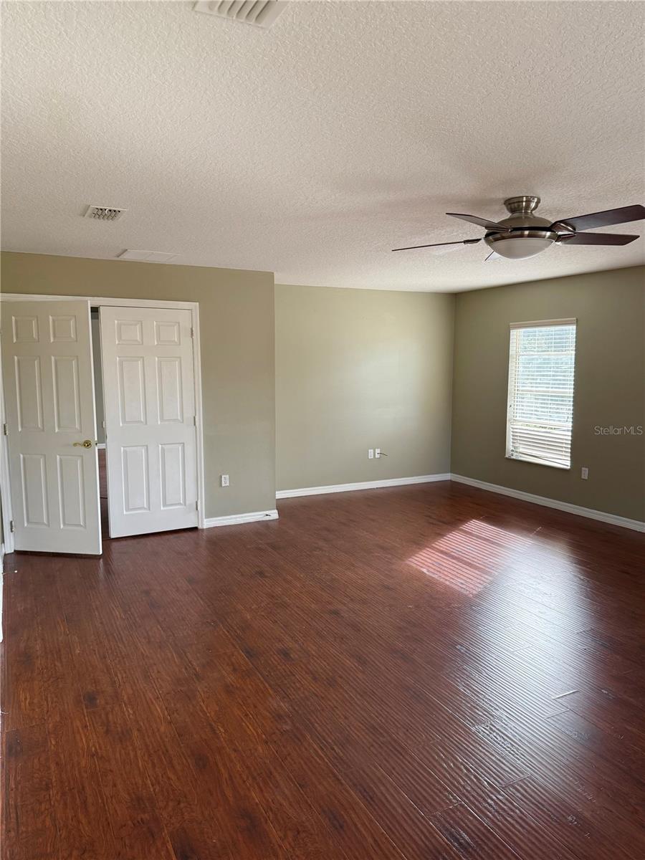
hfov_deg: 56.8
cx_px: 322
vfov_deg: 71.6
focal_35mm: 24
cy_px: 430
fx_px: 596
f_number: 1.78
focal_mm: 6.76
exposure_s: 1/231
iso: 160
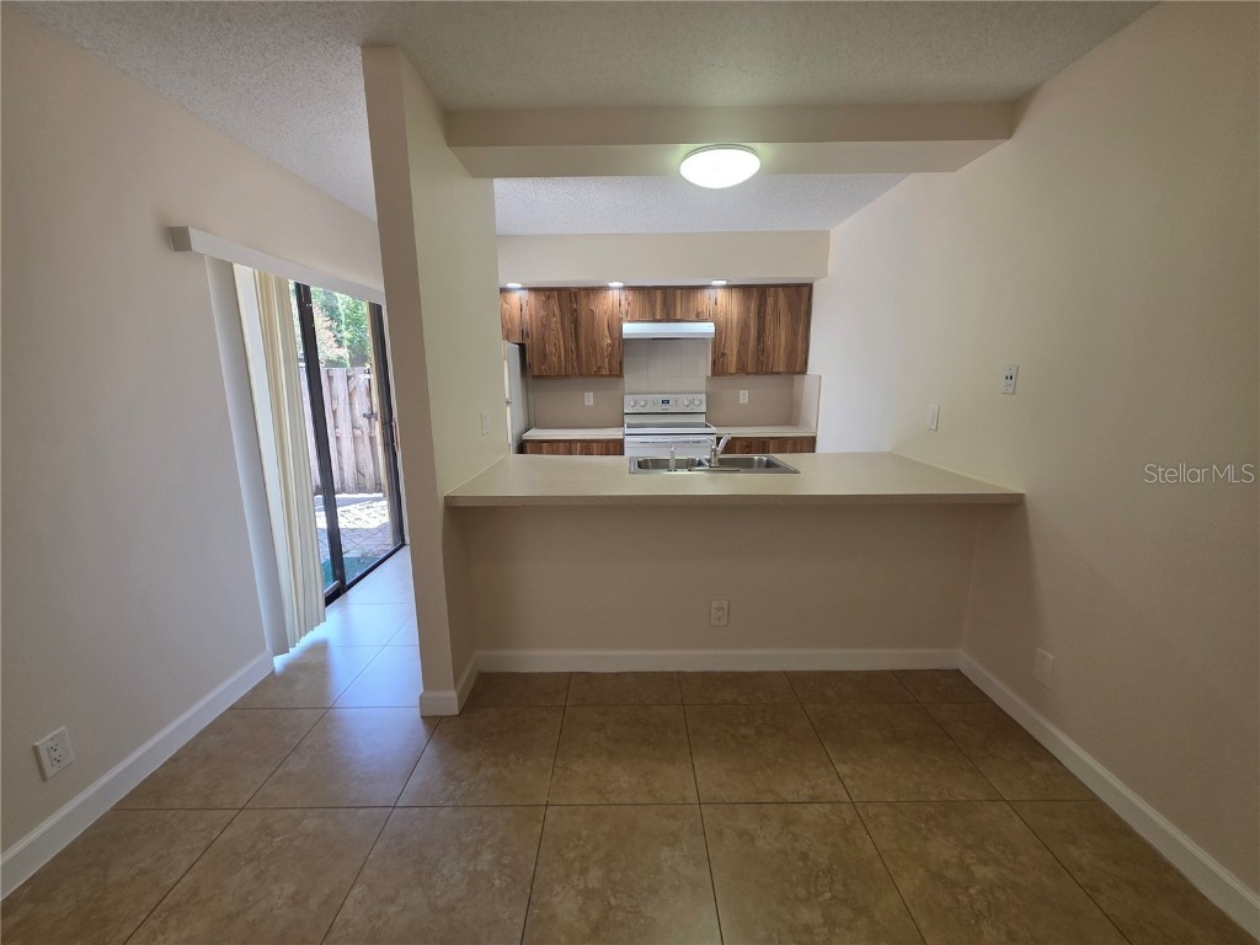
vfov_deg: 89.9
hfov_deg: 106.2
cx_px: 630
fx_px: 473
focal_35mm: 13
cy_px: 472
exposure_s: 1/120
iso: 100
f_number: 1.9
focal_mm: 2.2
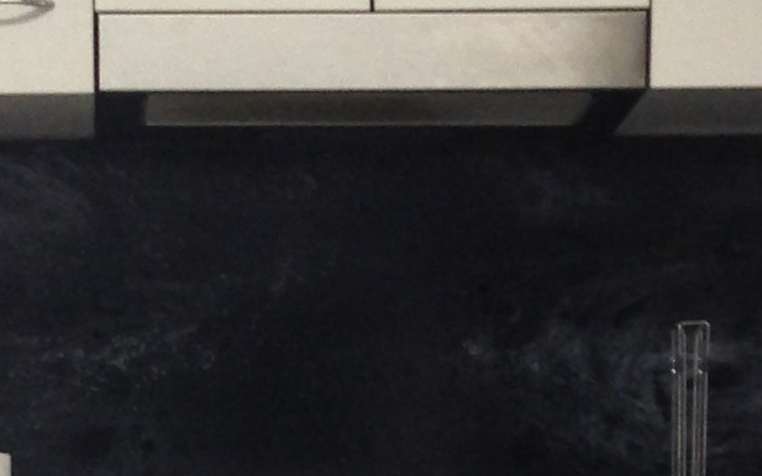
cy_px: 1356
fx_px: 3843
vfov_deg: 6.5
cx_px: 157
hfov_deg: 11.3
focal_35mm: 185
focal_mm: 4.12
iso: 80
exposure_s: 1/20
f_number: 2.4
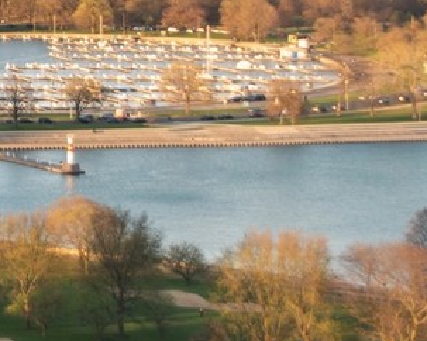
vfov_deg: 6.1
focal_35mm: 251
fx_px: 3170
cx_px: -309
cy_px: -163
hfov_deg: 7.5
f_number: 5
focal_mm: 50
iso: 100
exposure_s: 1/80
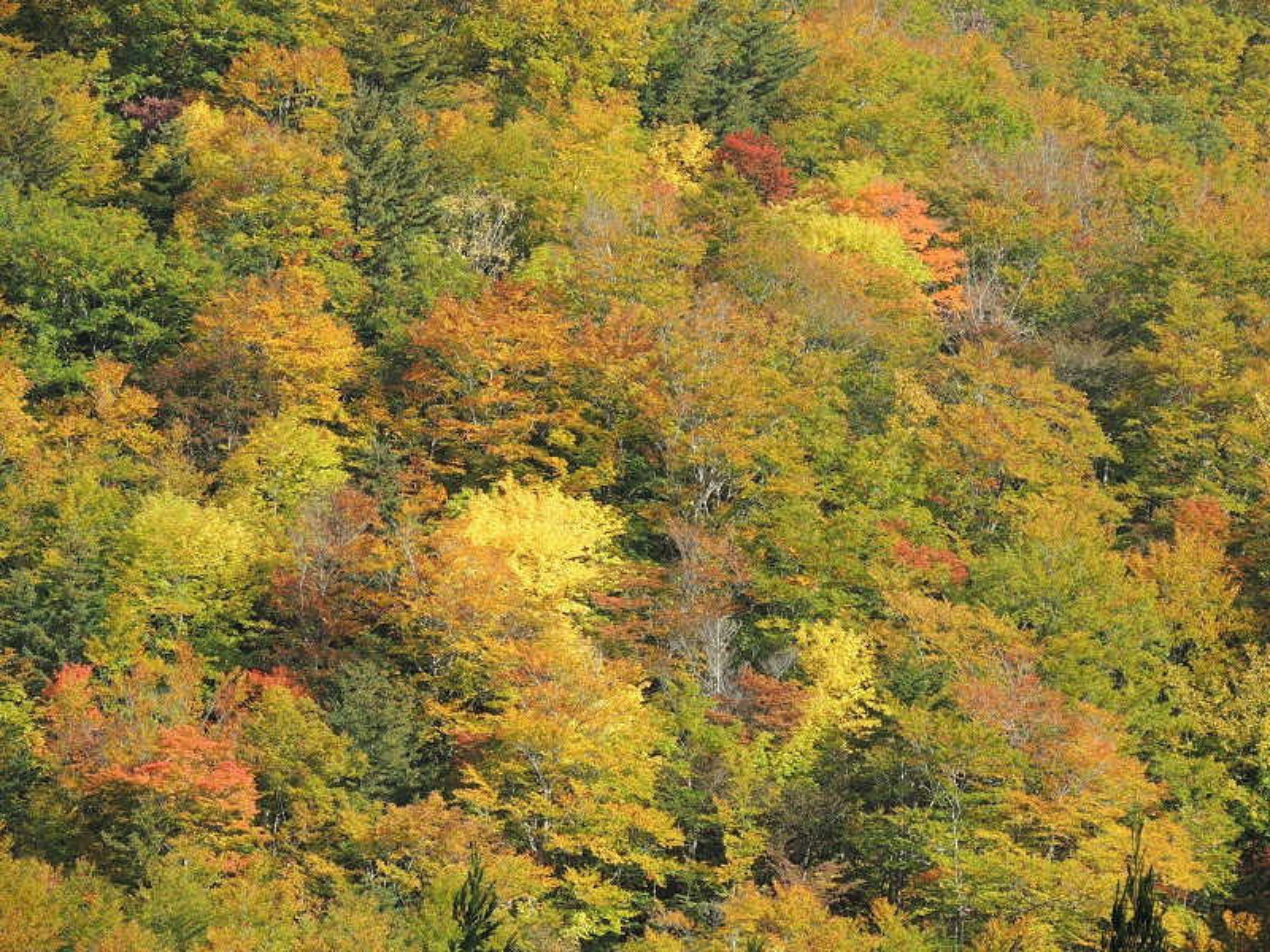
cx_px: 635
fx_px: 11924
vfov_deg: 4.6
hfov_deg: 6.1
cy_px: 476
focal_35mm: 325
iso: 100
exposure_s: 1/250
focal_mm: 57.9
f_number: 4.8
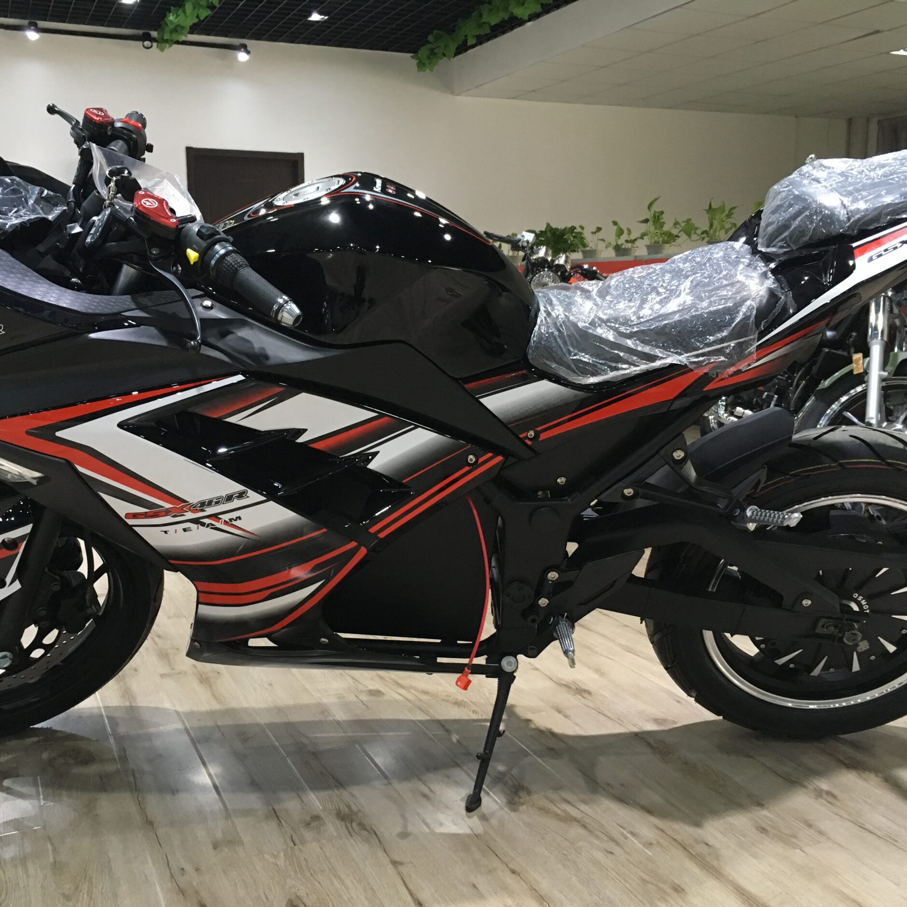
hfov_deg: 47.1
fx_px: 1038
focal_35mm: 35
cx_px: 398
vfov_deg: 47.2
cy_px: 464
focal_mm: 4.15
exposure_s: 1/33
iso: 200
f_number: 2.2
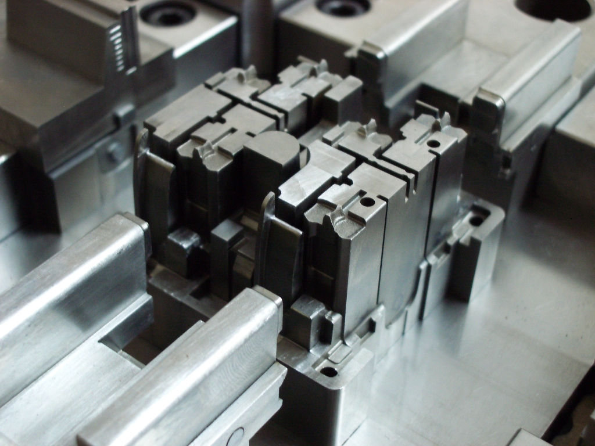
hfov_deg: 31.2
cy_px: 223
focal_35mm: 62
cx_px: 298
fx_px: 1066
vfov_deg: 23.7
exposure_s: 1/8
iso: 200
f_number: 3.5
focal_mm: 10.2
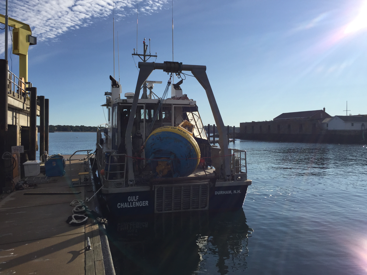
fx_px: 307
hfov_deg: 61.7
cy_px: 138
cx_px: 184
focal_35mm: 29
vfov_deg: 48.2
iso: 32
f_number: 2.2
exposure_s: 1/4405
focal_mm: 4.15
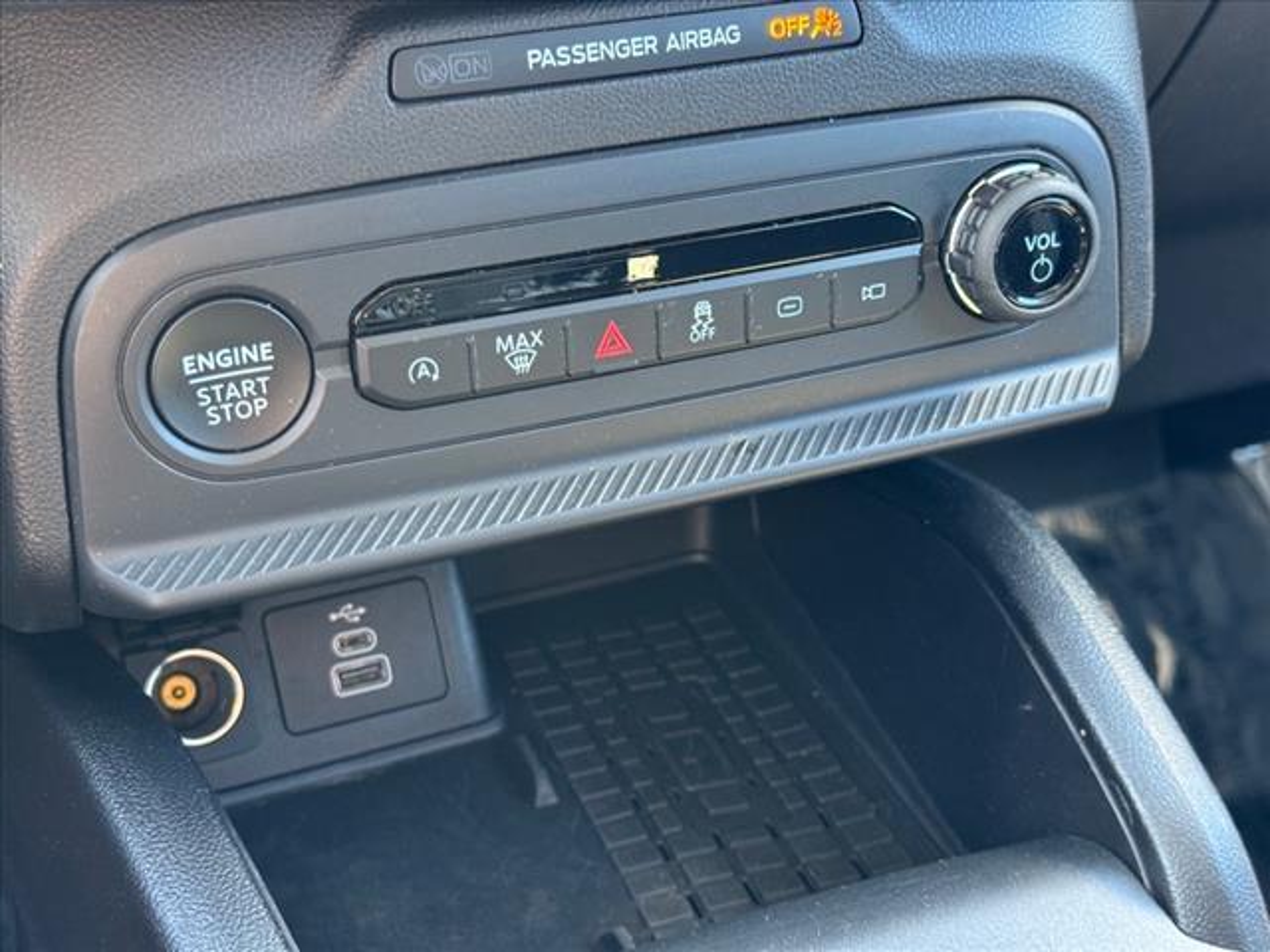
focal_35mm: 48
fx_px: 1761
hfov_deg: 39.7
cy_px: 476
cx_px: 635
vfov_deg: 30.3
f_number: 1.78
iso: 250
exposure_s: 1/55
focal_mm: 6.76
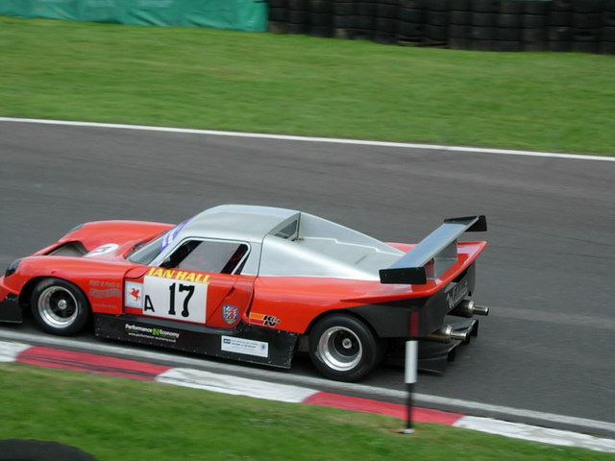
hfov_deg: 17.4
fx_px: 2008
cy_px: 230
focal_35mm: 113
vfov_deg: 13.1
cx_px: 308
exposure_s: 1/322
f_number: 4.9
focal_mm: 23.4
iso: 64
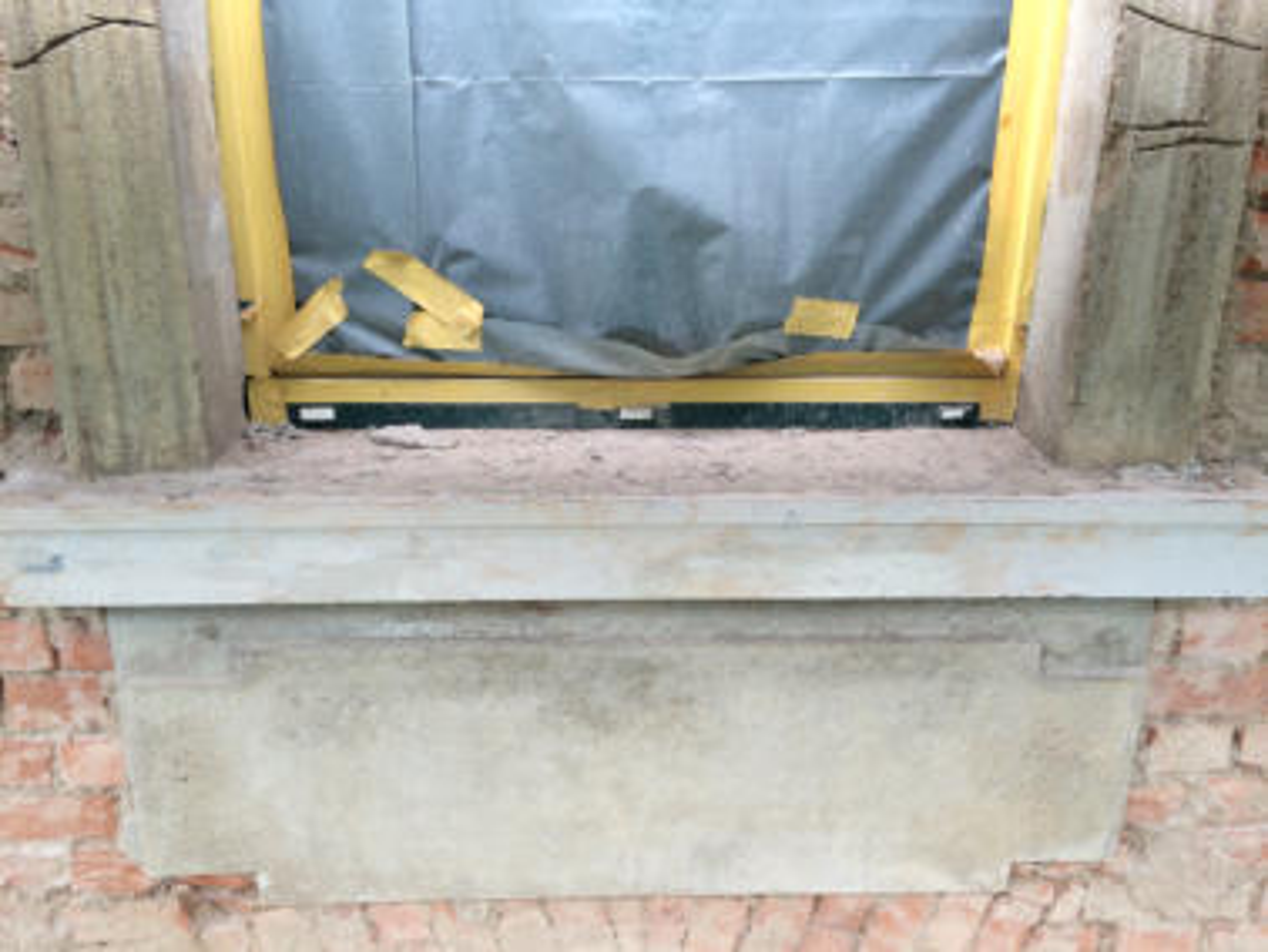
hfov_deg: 61.6
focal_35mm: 29
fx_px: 1063
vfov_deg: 48.3
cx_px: 634
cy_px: 476
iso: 32
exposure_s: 1/120
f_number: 2.2
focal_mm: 4.15
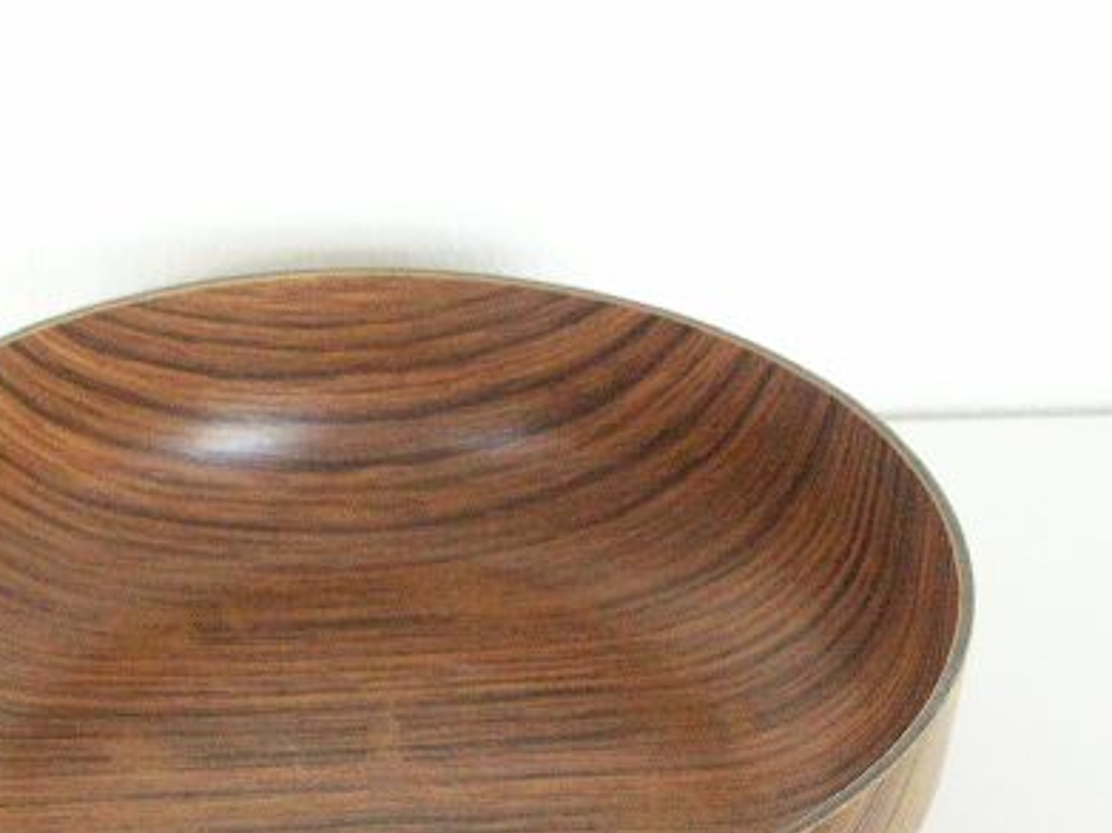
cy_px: 608
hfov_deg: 26.9
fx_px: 2312
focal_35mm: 72
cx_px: 367
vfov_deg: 20.3
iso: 400
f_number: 3.5
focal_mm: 11.3
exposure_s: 1/60
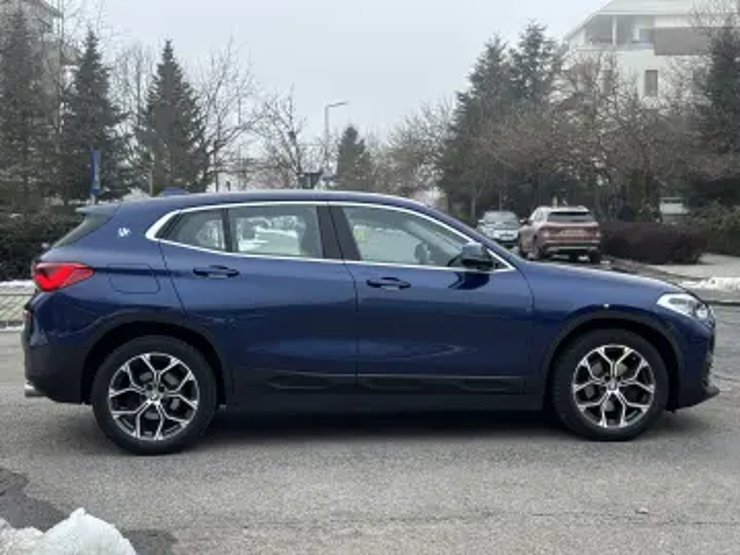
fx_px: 1026
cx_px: 370
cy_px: 278
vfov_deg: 30.3
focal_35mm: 48
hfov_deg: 39.7
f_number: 1.78
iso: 100
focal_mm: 6.76
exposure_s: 1/118
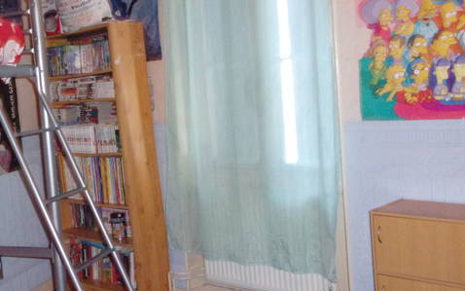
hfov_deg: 39.8
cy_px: 140
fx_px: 621
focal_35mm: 49
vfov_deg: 26.4
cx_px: 112
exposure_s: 1/34
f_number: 3.9
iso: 640
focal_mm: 5.1
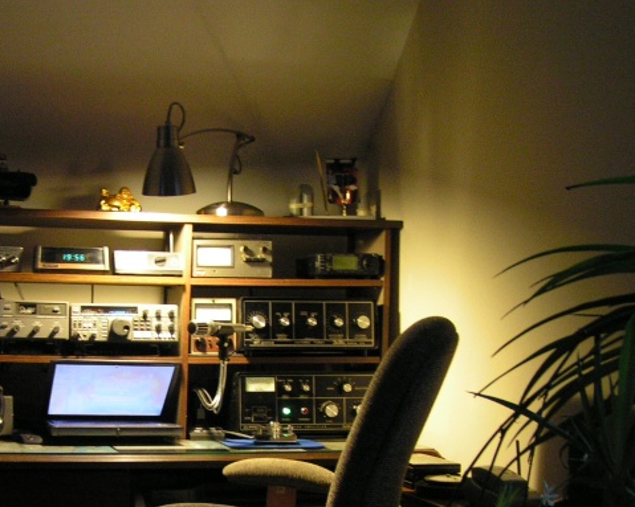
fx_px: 1165
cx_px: 207
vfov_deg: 24.3
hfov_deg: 30.2
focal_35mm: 62
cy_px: 392
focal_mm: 6.3
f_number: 2.8
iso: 200
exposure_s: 1/8
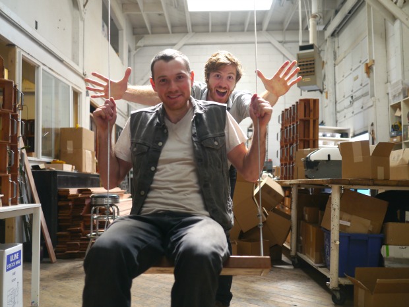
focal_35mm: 40
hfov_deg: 46.8
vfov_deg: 36.0
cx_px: 204
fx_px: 473
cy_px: 154
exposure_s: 1/320
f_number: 1.7
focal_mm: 20
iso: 160
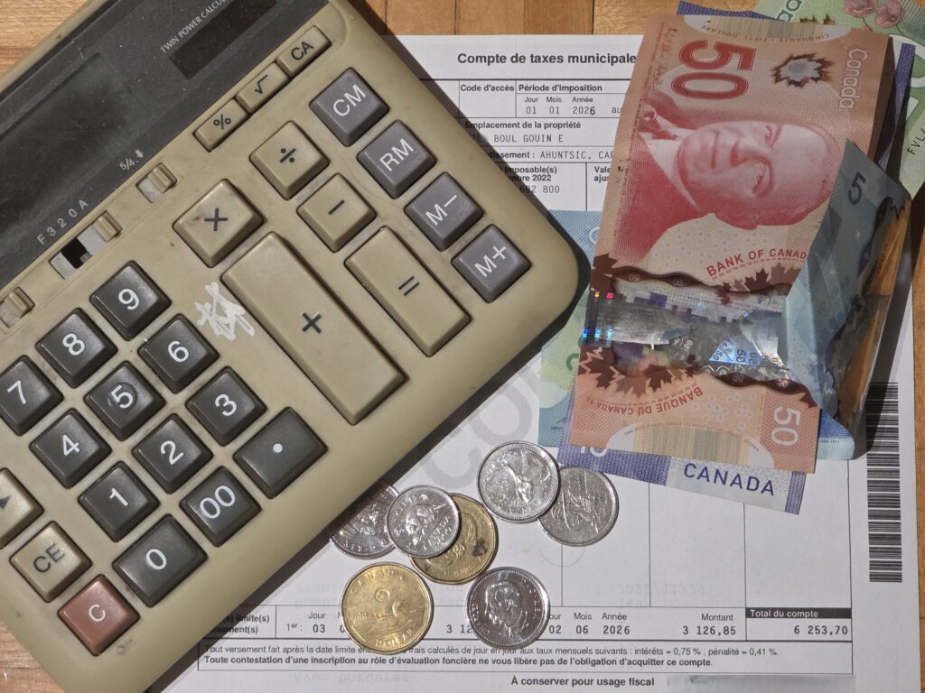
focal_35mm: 115
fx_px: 3073
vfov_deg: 12.9
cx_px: 462
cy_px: 346
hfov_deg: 17.1
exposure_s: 1/60
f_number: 3.4
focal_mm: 18.6
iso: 1000
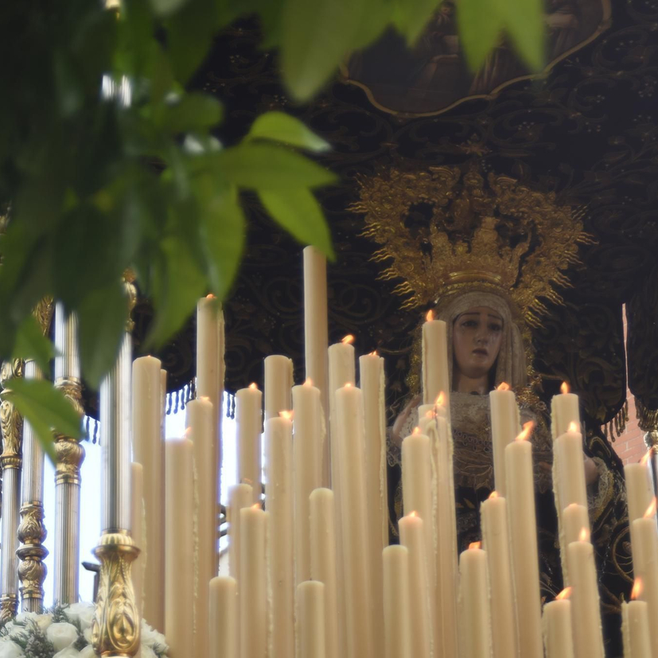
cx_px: 416
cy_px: 386
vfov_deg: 17.0
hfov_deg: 17.0
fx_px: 2194
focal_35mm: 102
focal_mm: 62
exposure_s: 1/320
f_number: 5.6
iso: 140
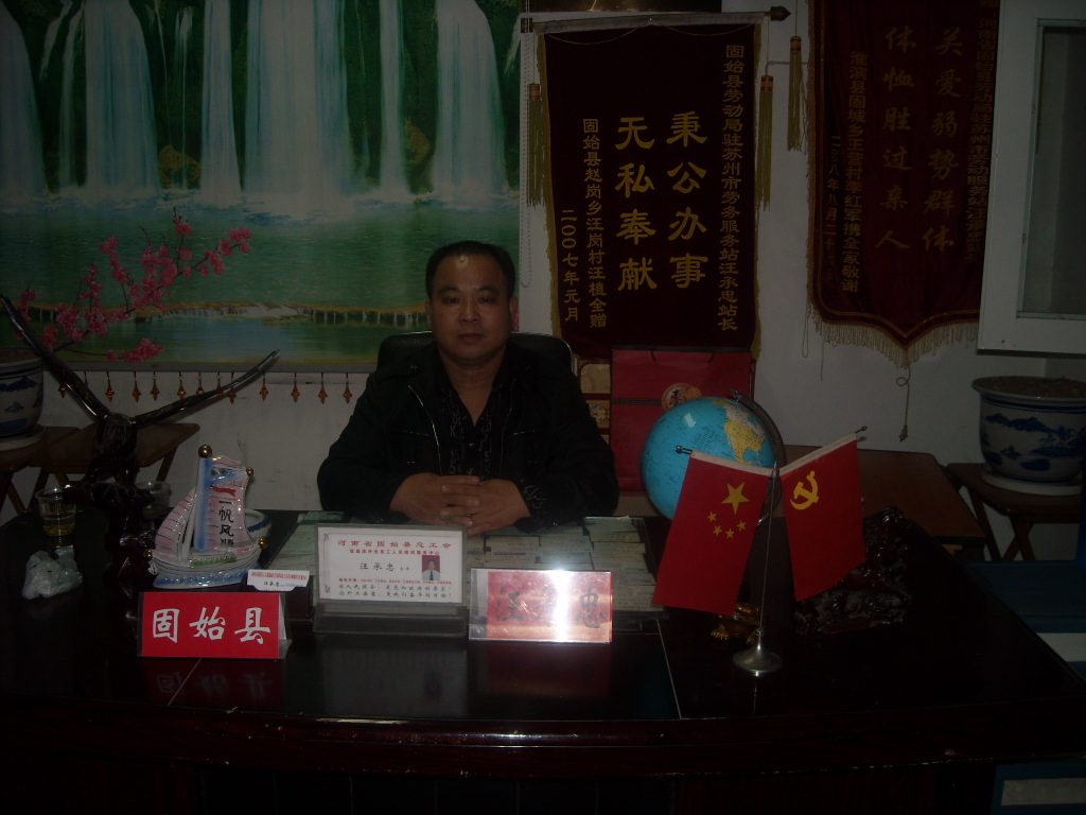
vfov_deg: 40.7
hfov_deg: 52.6
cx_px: 543
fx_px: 1098
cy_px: 408
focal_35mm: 35
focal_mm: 5.7
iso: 64
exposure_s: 1/60
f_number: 2.8
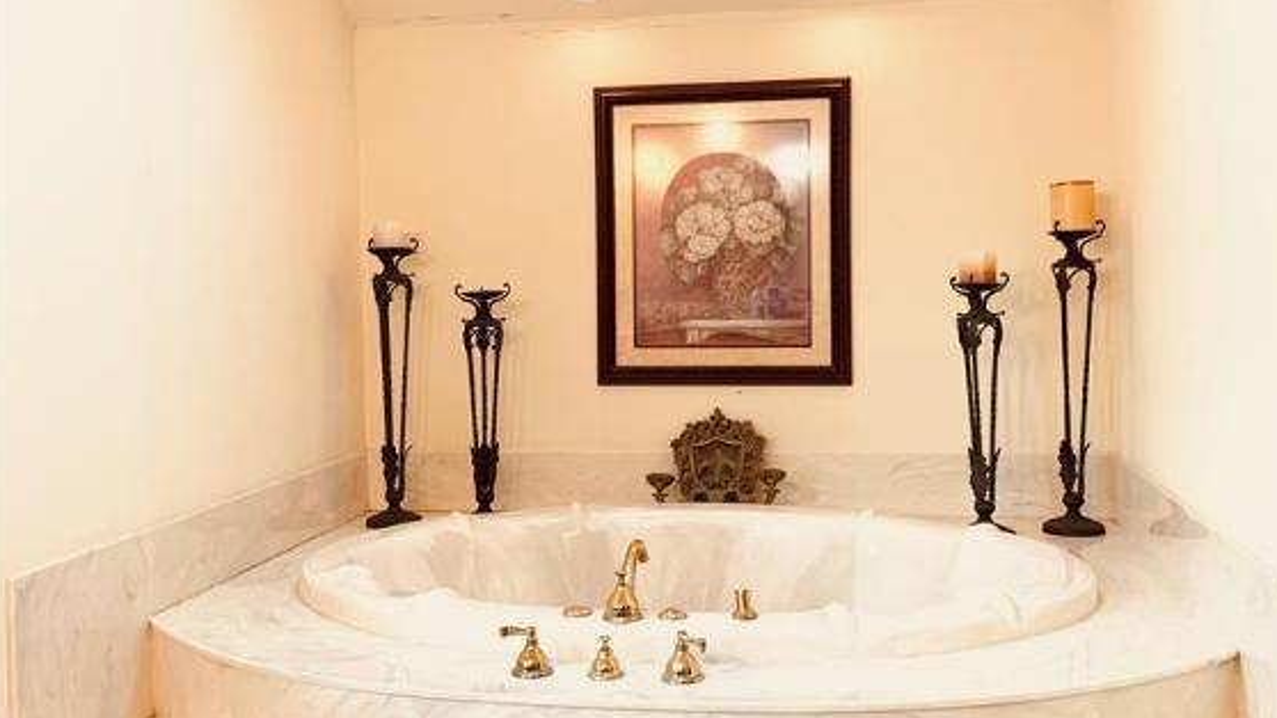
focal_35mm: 39
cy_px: 286
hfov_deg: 51.6
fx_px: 1321
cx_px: 650
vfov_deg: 30.4
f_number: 1.8
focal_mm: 4.25
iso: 160
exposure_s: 1/60
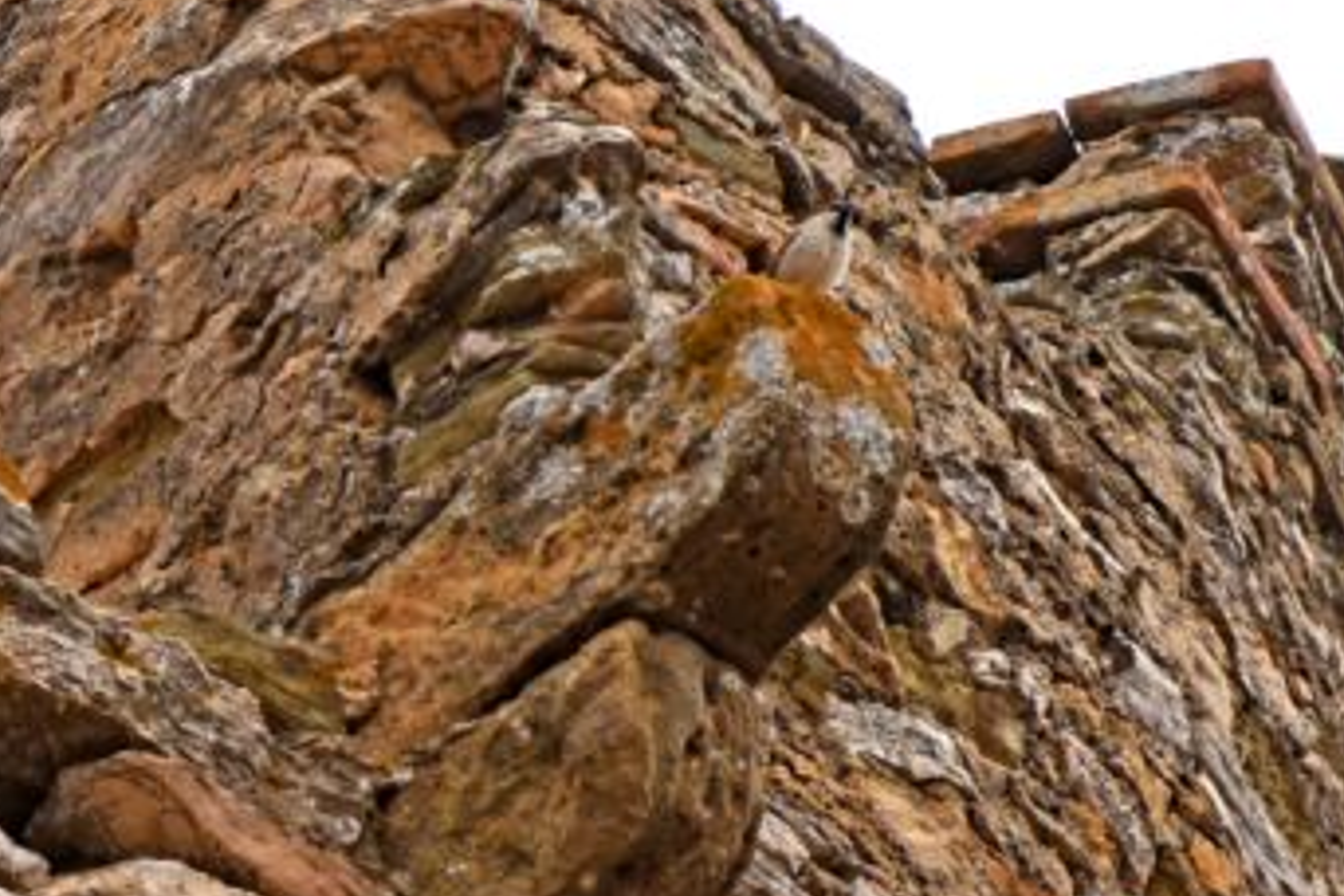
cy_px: 208
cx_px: 31
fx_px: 24283
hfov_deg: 3.2
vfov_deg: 2.1
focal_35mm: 650
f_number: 6
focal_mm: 145
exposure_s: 1/1000
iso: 400
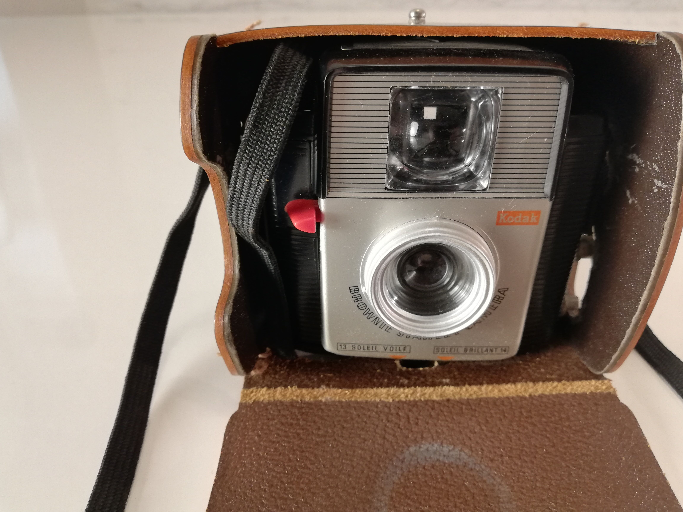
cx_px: 342
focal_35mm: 26
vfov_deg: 53.1
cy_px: 256
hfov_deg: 67.3
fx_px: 513
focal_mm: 3.81
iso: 160
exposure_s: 1/33.3
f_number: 2.2
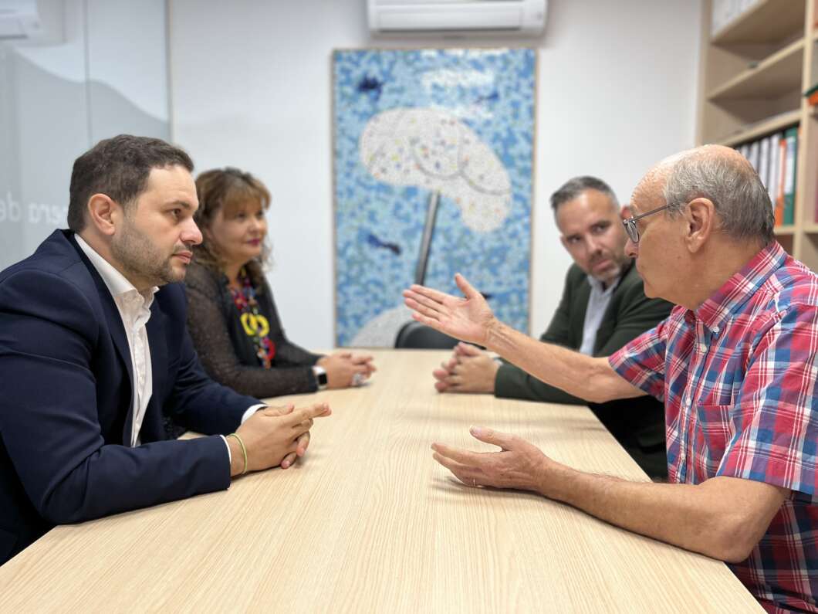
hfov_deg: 67.3
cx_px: 409
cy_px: 307
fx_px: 614
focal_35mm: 26
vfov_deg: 53.1
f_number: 1.6
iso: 125
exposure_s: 1/100
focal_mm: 5.1
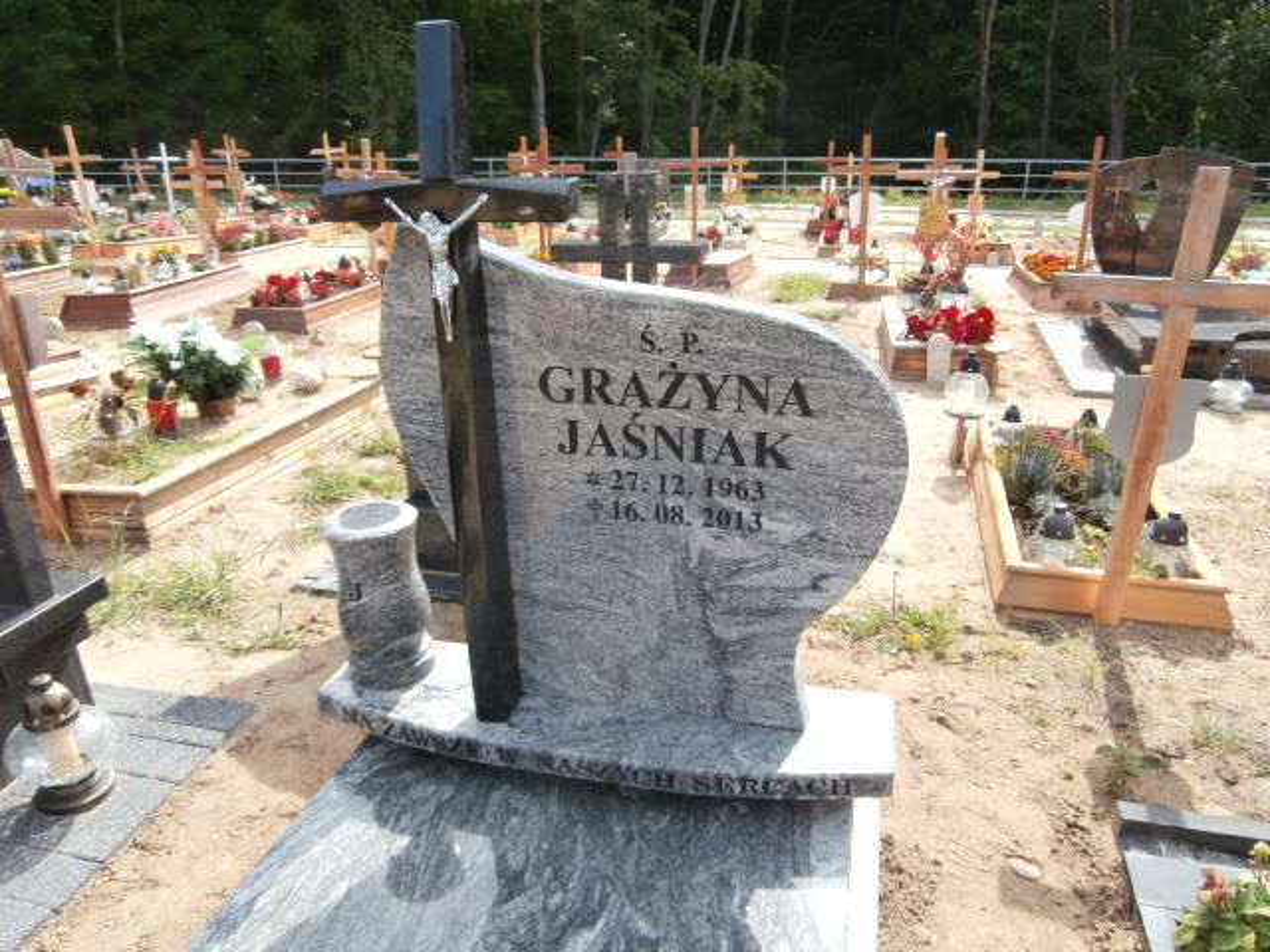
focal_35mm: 24
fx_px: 881
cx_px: 635
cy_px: 476
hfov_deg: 71.6
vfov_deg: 56.8
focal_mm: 4.2
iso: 100
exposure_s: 1/500
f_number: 3
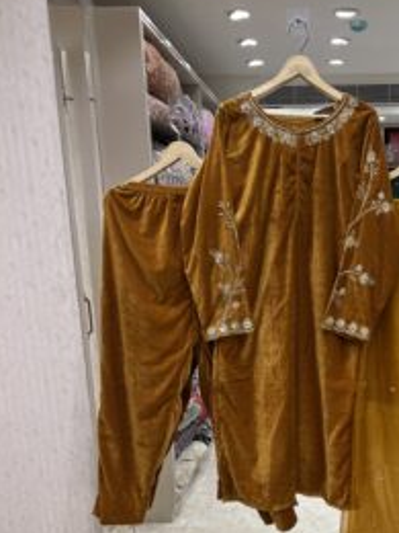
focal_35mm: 40
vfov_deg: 45.6
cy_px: 379
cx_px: 299
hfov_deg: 35.2
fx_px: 615
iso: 50
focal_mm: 5.7
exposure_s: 1/374
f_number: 1.5
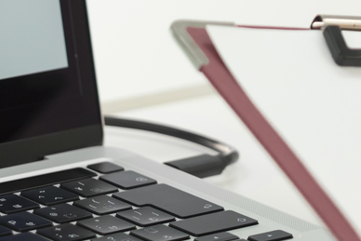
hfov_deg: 4.0
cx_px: 19
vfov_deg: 2.7
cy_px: 1
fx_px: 5166
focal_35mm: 515
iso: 400
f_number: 2.8
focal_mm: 100
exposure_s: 1/200
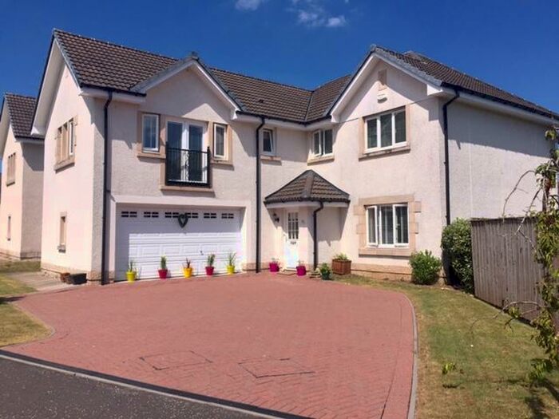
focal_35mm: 29
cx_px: 280
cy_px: 210
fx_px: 468
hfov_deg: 61.7
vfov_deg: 48.2
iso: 32
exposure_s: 1/4950
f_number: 2.2
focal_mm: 4.15
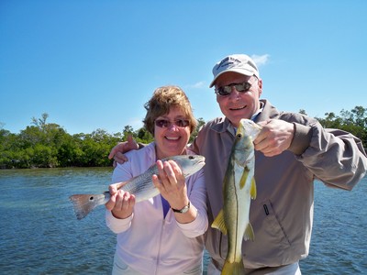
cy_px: 138
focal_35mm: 35
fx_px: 371
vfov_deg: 40.7
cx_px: 184
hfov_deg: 52.6
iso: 64
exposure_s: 1/400
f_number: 4.7
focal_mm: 6.3
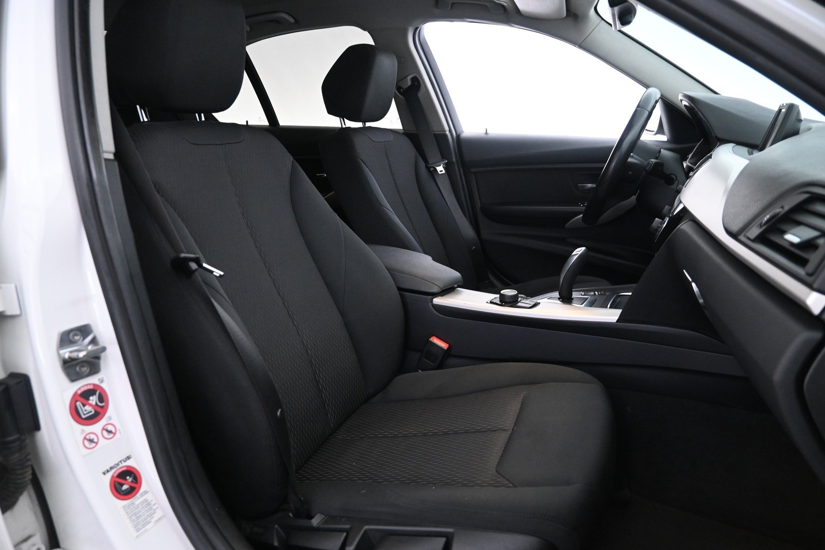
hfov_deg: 73.7
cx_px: 412
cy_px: 275
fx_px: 550
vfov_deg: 53.1
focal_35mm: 24
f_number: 3.5
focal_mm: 16
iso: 2200
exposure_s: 1/25
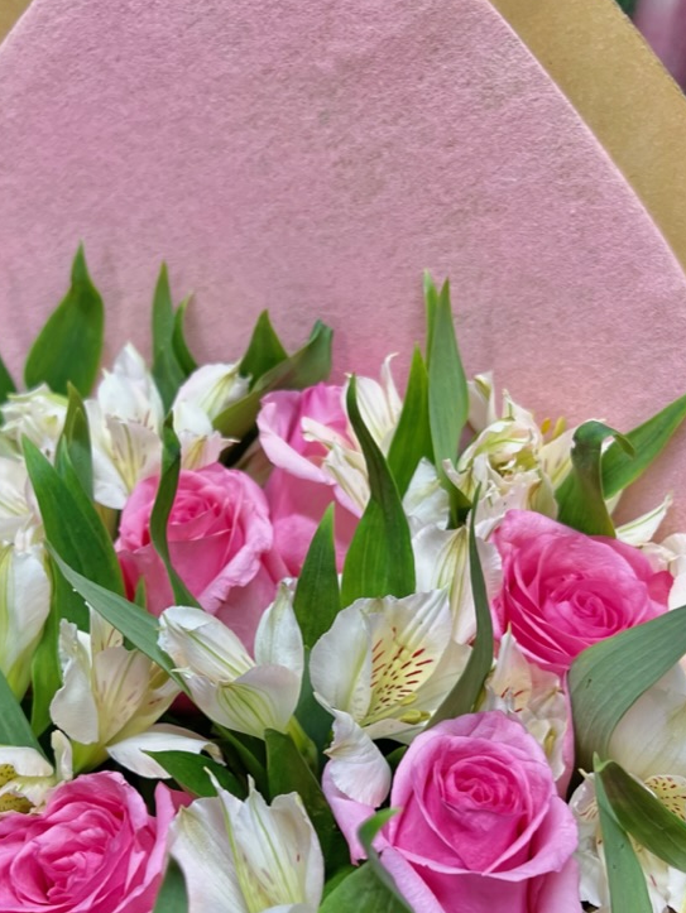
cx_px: 269
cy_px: 650
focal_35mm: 46
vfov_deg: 40.4
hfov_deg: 31.4
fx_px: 1214
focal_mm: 5.7
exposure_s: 1/120
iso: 50
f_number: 1.5
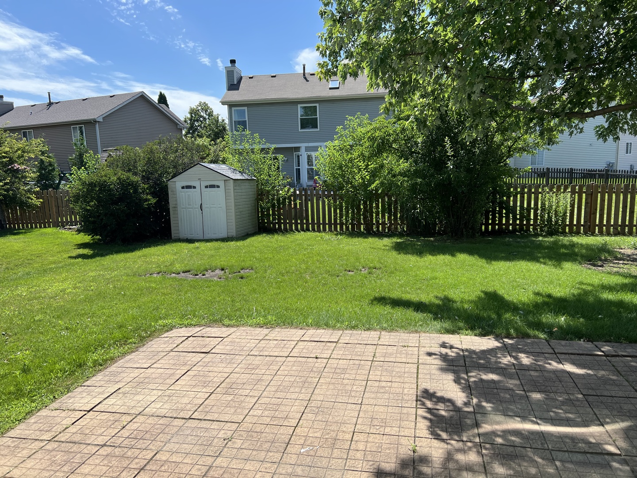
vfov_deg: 53.1
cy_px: 239
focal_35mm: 26
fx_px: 478
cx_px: 318
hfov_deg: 67.3
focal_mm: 5.7
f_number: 1.5
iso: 50
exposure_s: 1/2513
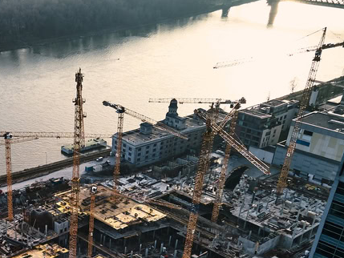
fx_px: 527
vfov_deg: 25.6
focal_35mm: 53
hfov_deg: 34.2
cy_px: 282
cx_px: 34
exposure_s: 1/180
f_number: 2.8
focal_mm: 4.5
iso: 100
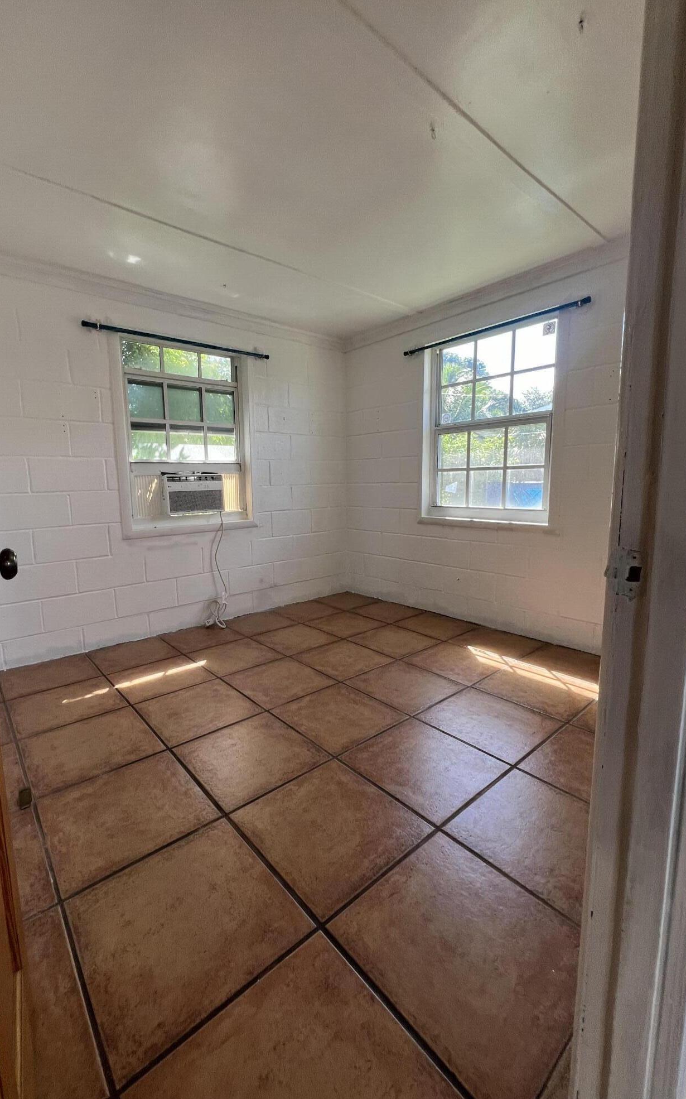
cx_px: 308
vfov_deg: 105.3
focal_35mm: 14
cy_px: 546
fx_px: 419
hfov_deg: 78.4
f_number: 1.8
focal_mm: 1.57
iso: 64
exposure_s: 1/99
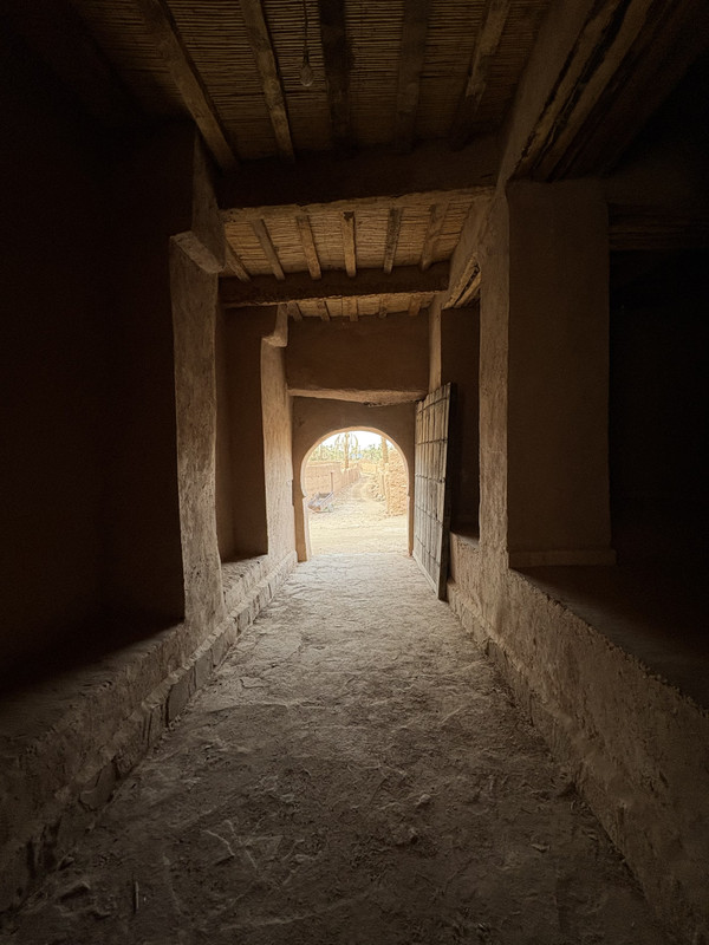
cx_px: 354
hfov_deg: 85.7
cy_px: 472
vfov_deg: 102.1
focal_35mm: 14
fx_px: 382
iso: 200
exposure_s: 1/99
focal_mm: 2.22
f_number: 2.2
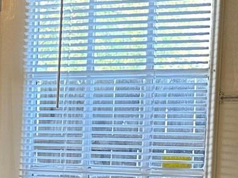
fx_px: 908
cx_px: -242
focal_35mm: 132
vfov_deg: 11.1
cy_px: 195
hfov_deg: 12.9
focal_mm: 6.86
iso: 200
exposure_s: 1/60
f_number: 1.78
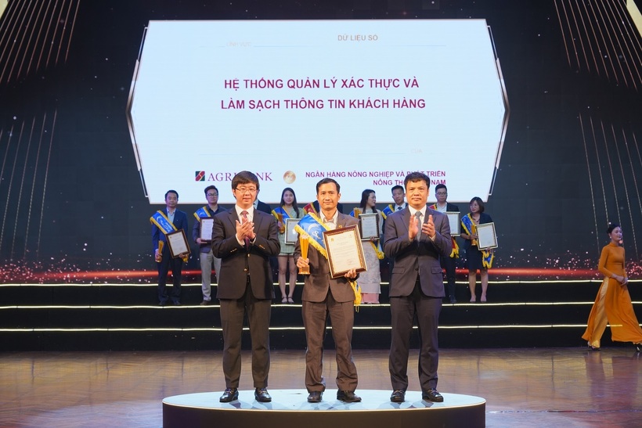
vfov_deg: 16.7
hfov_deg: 24.8
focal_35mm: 82
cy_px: 214
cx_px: 321
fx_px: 1462
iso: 1000
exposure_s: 1/200
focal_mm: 82
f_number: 6.3
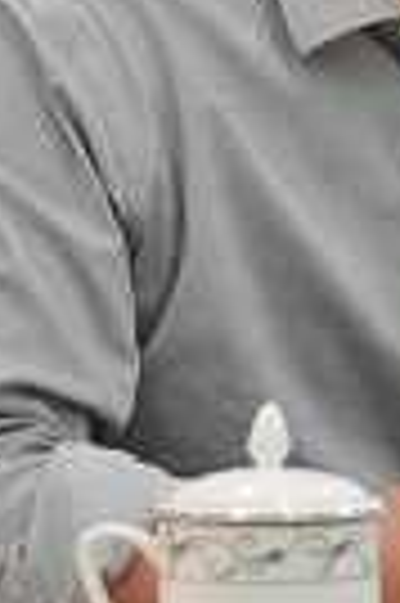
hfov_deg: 2.1
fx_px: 10688
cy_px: -99
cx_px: 494
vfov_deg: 3.2
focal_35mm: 640
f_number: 5.6
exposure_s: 1/125
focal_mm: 127
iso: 2500
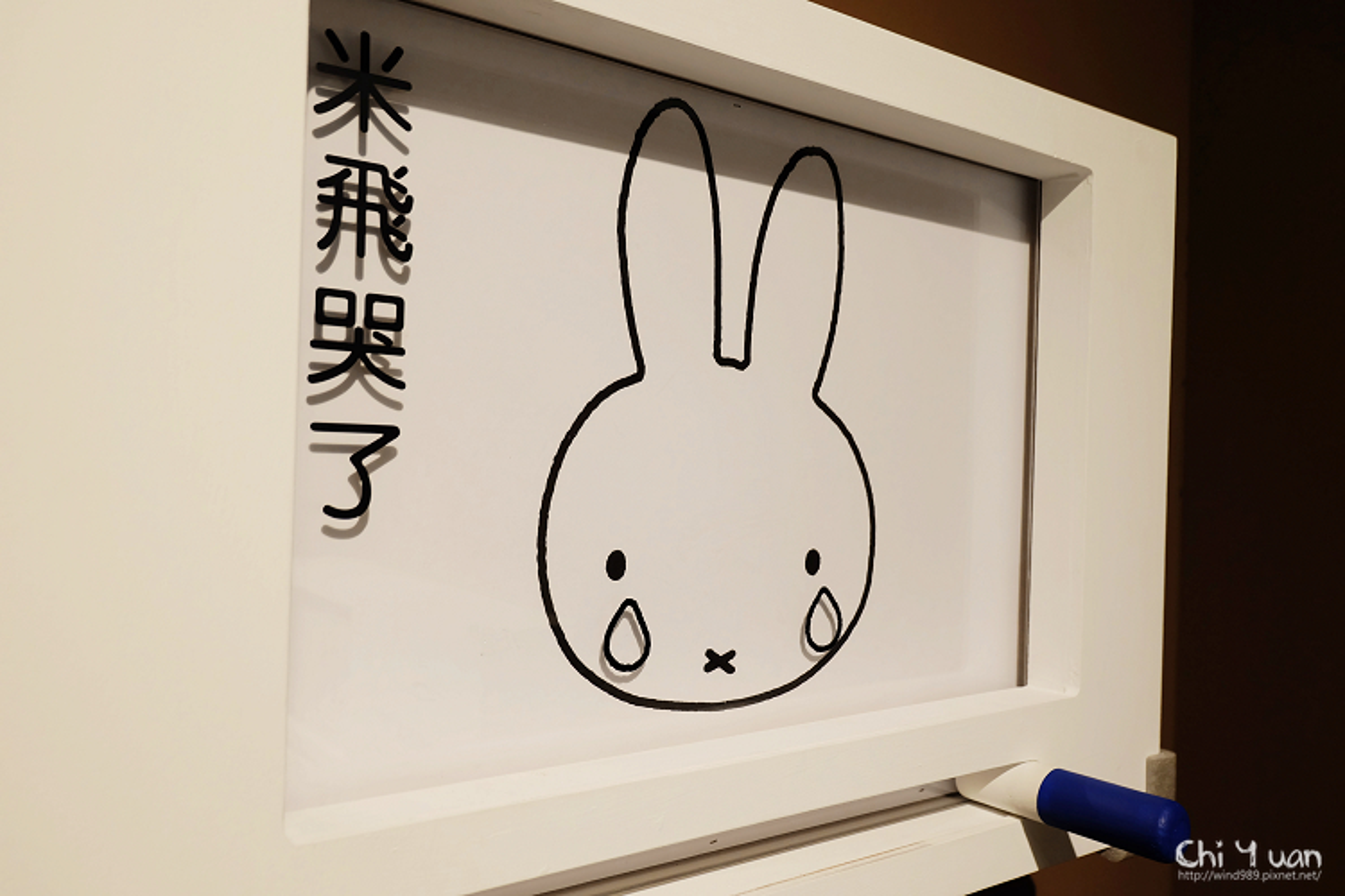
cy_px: 448
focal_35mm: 27
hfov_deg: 67.4
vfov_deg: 47.9
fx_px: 1009
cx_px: 672
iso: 640
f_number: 3.6
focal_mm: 18.2
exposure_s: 1/30
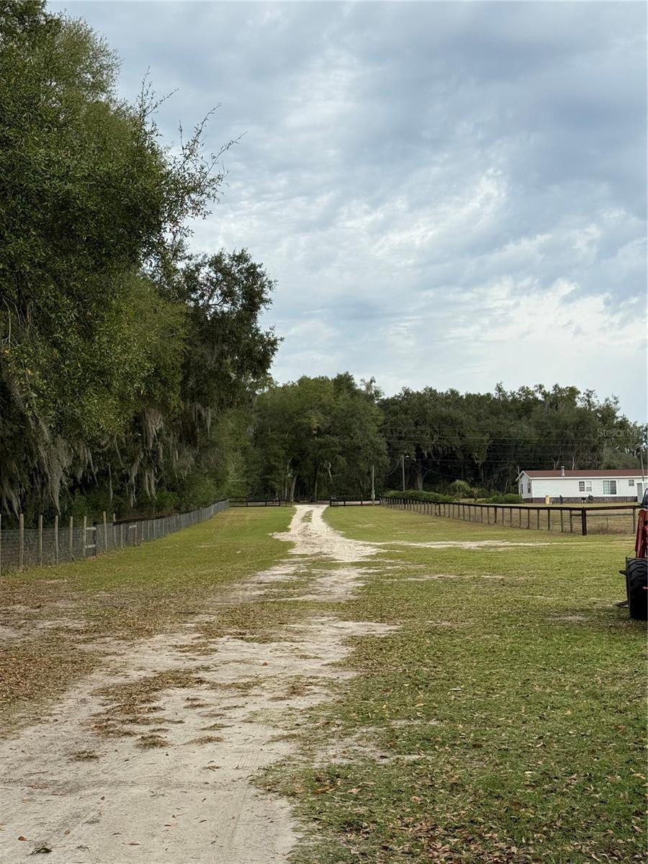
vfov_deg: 39.7
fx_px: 1198
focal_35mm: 48
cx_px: 324
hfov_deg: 30.3
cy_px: 432
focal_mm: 6.76
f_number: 1.78
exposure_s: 1/3891
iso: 64
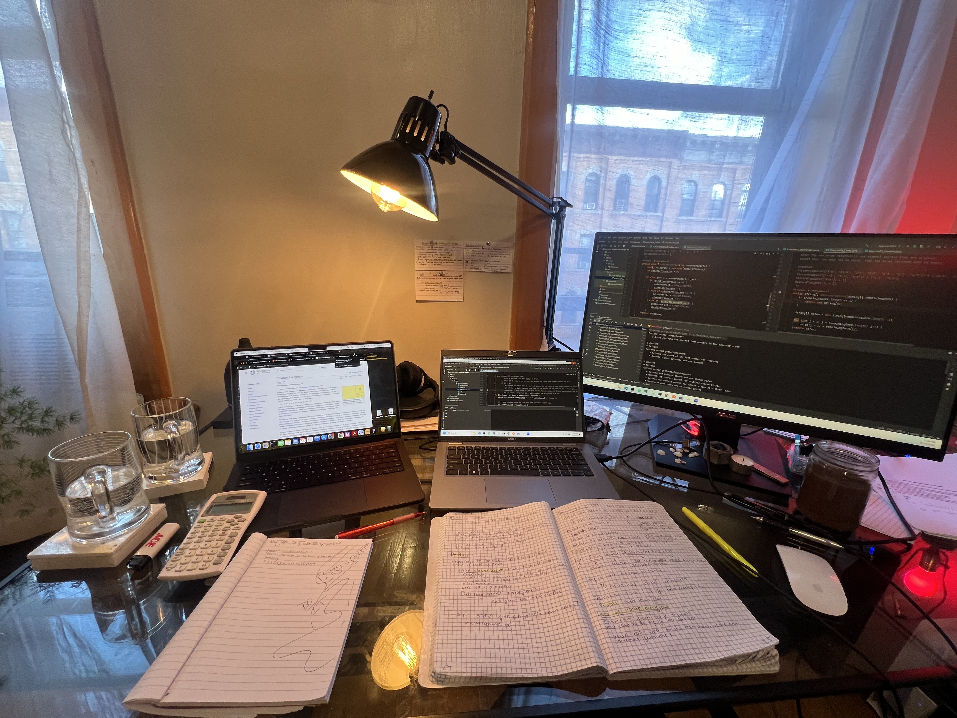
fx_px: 359
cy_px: 359
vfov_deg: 89.9
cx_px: 478
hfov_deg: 106.2
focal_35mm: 13
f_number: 1.8
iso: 160
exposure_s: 1/60
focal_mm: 1.57
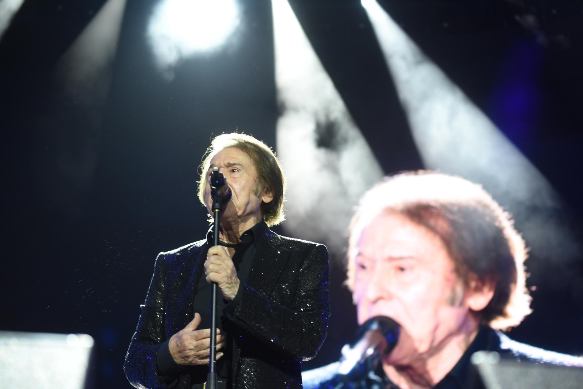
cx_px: 292
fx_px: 1134
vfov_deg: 19.5
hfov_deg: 28.8
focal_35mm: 70
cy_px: 194
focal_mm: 70
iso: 1100
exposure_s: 1/100
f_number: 4
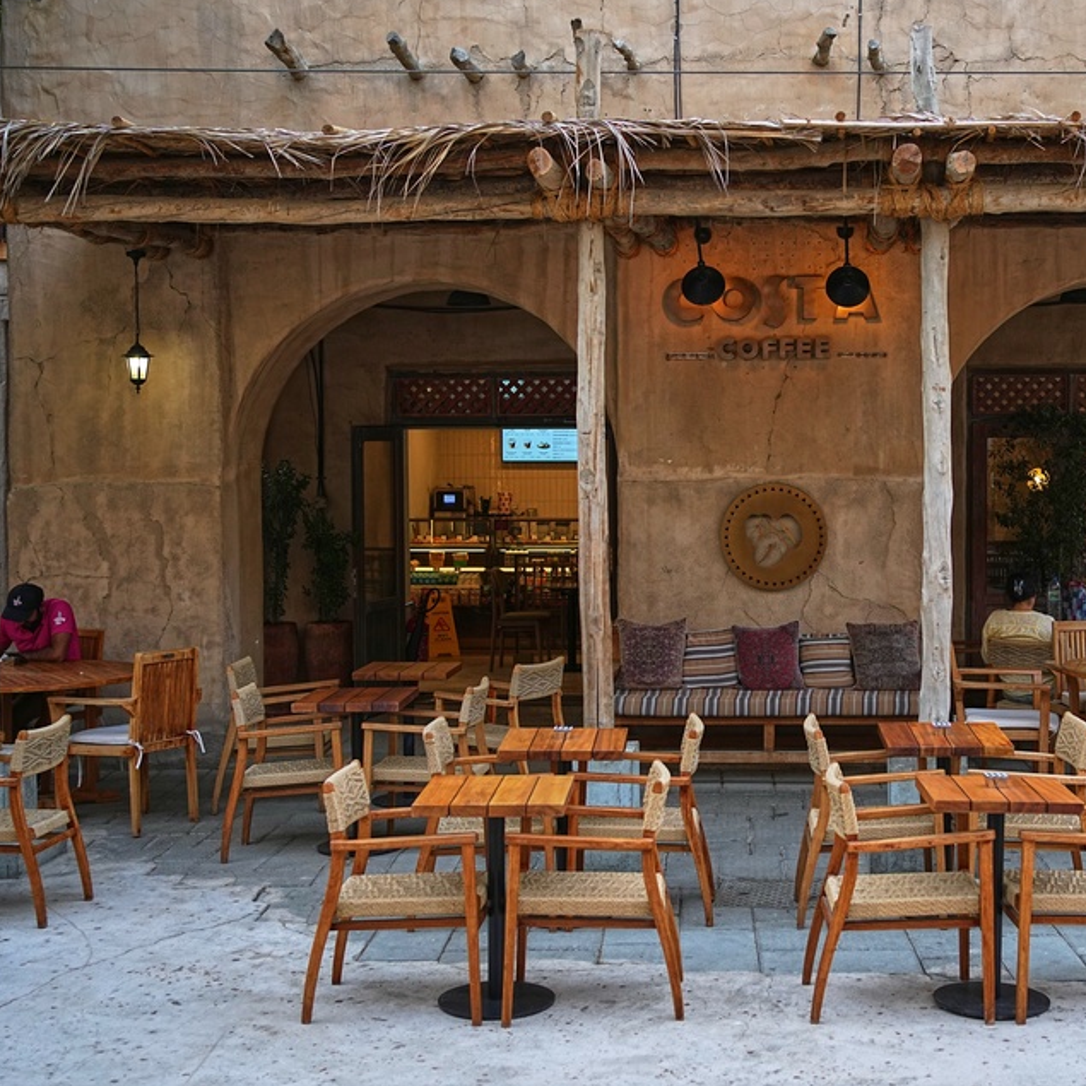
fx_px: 1704
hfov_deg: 34.9
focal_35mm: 48
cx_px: 753
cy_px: 505
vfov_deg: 35.3
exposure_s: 1/640
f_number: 2.8
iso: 500
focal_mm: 35
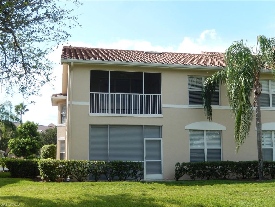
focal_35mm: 45
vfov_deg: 32.2
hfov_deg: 42.1
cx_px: 138
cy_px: 104
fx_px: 357
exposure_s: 1/500
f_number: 4.3
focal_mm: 8.1
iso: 125
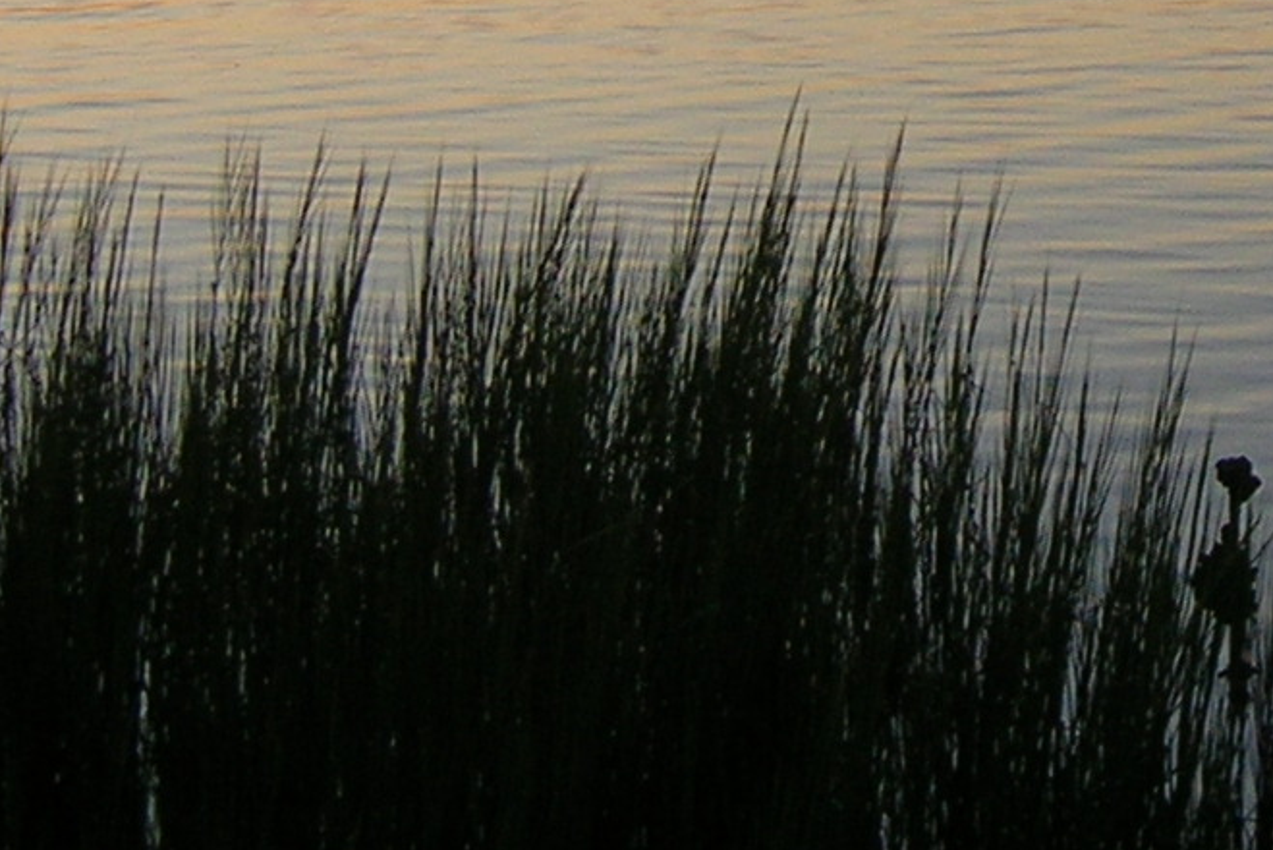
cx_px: 1375
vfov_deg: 9.6
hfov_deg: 14.4
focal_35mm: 139
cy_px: -483
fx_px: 4917
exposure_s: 1/94.6
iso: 50
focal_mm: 5.7
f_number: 2.9
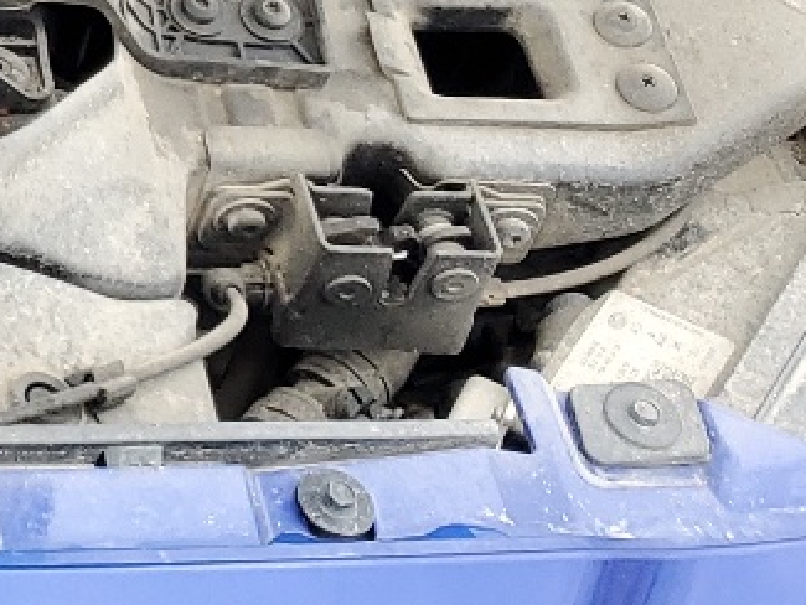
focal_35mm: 128
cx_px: -950
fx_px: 2981
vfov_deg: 10.6
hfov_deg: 12.8
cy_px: -627
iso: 52
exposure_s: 1/120
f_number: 1.5
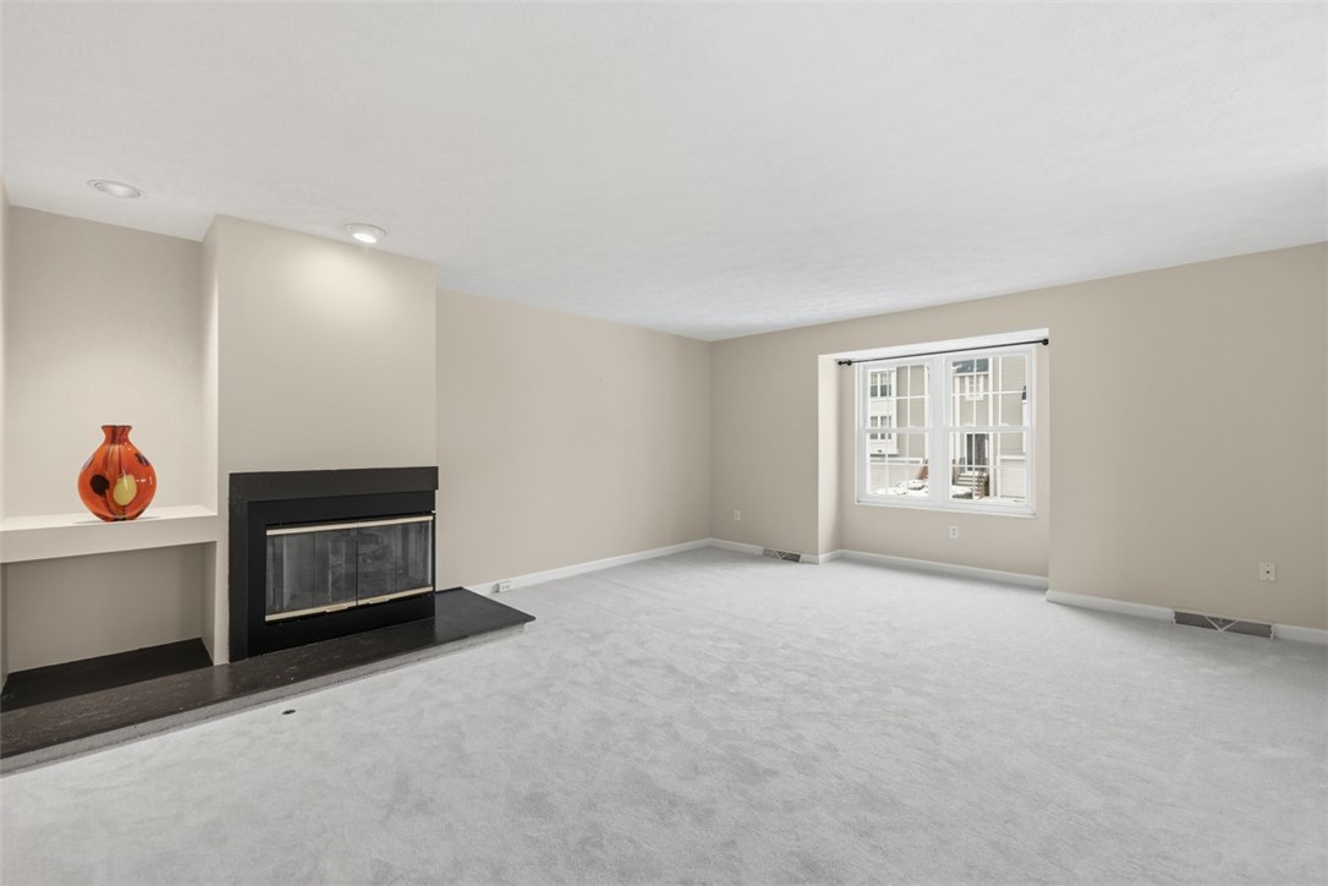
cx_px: 664
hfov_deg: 104.3
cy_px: 443
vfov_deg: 81.2
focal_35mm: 14
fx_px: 516
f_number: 5
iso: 800
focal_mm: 14
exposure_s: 1/2000
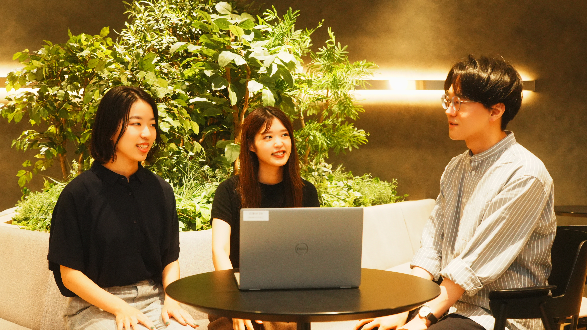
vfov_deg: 24.0
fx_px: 778
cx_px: 285
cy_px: 159
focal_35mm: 50
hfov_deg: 41.3
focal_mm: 44
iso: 4000
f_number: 4.5
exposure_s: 1/100
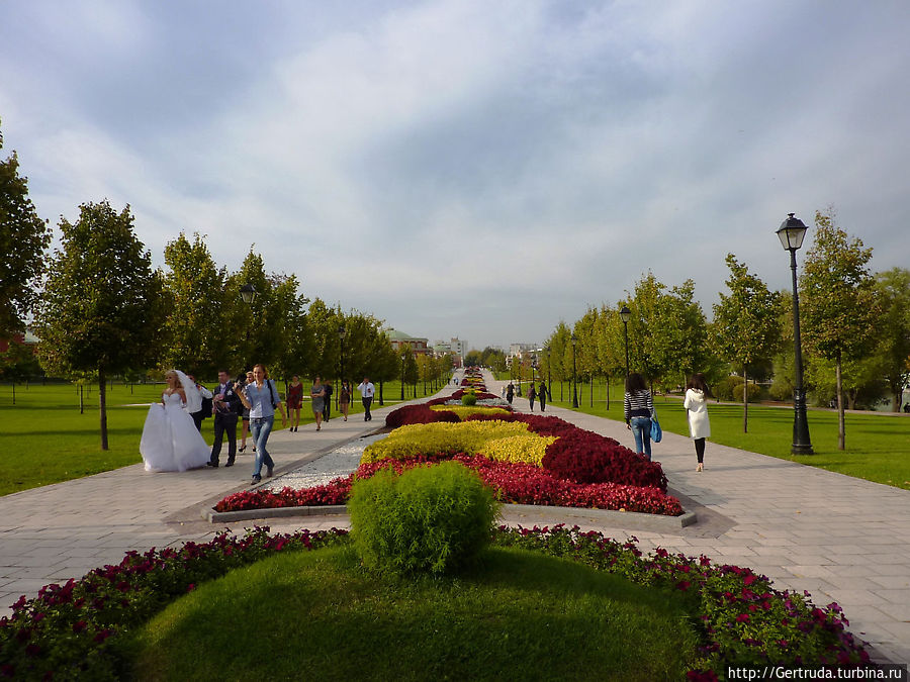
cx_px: 455
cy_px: 341
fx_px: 657
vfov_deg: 54.9
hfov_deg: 69.4
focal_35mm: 25
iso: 80
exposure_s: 1/500
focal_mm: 4.1
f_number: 5.6
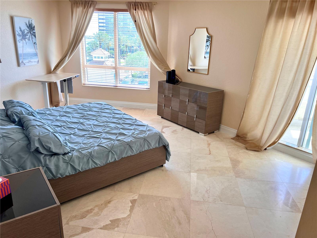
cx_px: 158
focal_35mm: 26
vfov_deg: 53.1
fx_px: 238
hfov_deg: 67.3
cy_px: 119
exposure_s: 1/161
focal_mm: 5.7
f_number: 1.5
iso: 50
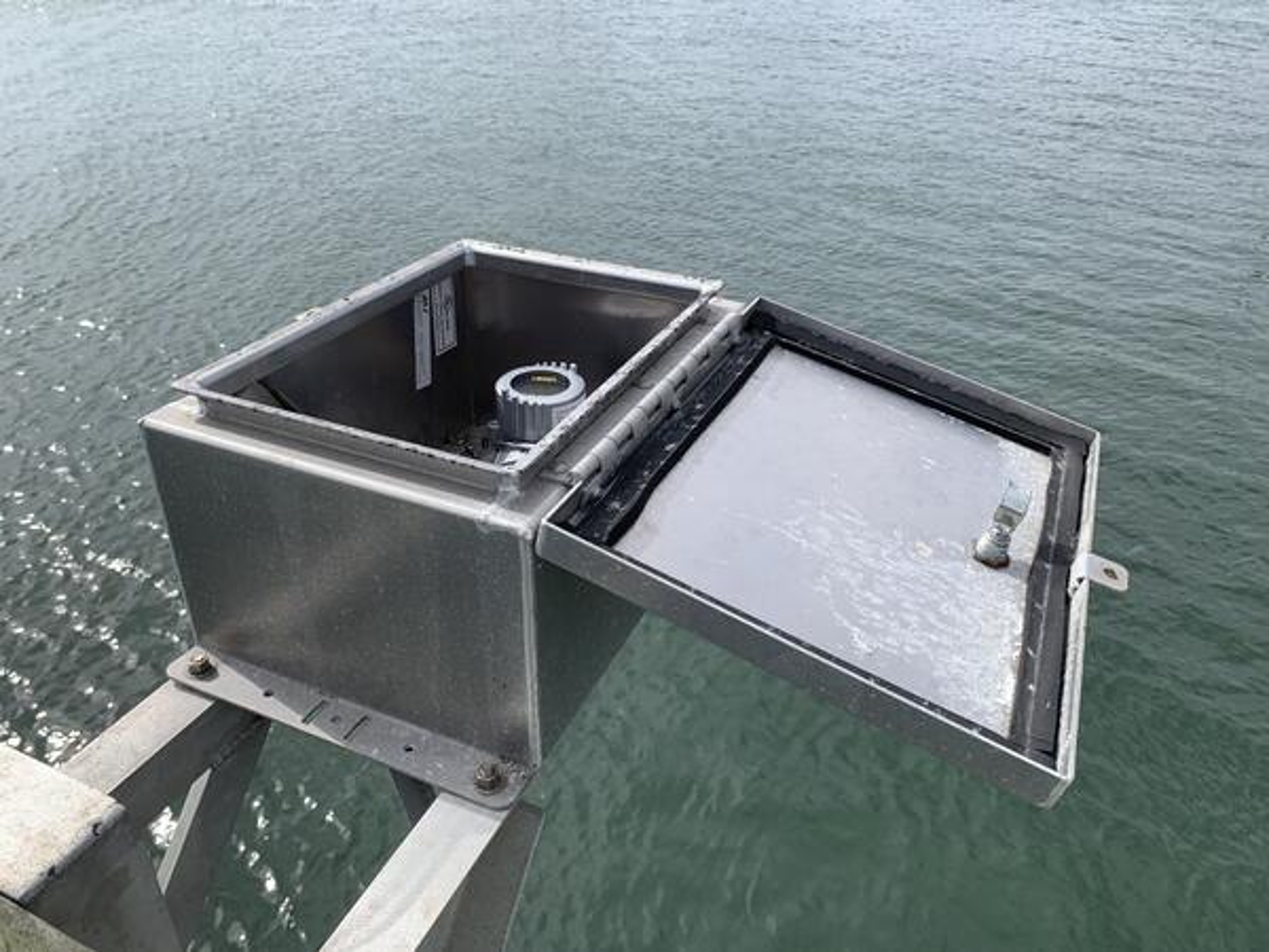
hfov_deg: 67.3
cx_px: 634
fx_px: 953
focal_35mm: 26
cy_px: 476
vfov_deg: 53.1
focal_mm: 4.25
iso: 25
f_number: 1.8
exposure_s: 1/2545
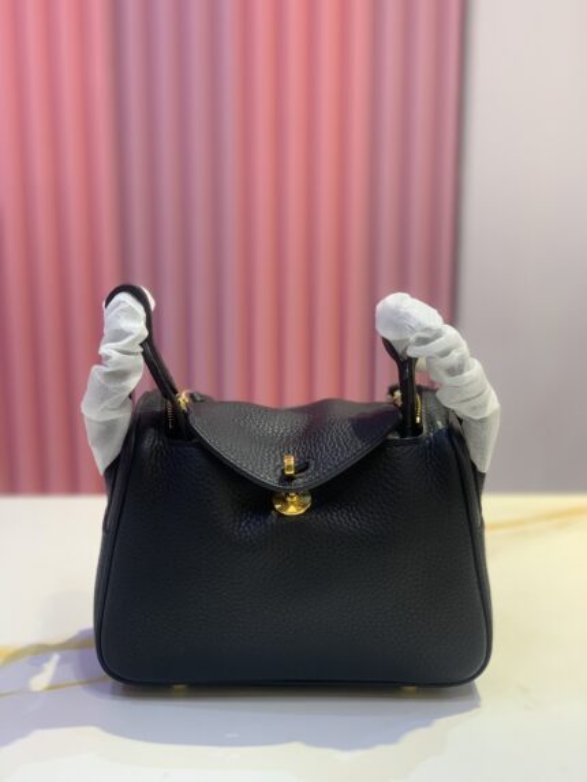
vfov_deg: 36.8
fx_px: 1175
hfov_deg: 28.0
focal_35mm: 52
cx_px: 294
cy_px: 391
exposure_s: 1/50
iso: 64
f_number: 2.4
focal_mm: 6
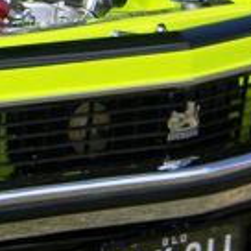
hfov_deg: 7.0
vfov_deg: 7.1
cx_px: -120
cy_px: -89
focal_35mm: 245
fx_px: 2010
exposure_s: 1/686
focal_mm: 8.6
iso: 80
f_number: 3.9
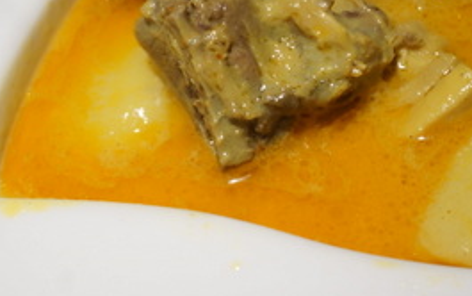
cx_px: 370
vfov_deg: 16.0
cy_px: 58
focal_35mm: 81
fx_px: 1043
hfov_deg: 25.1
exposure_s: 1/60
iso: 400
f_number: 4
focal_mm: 22
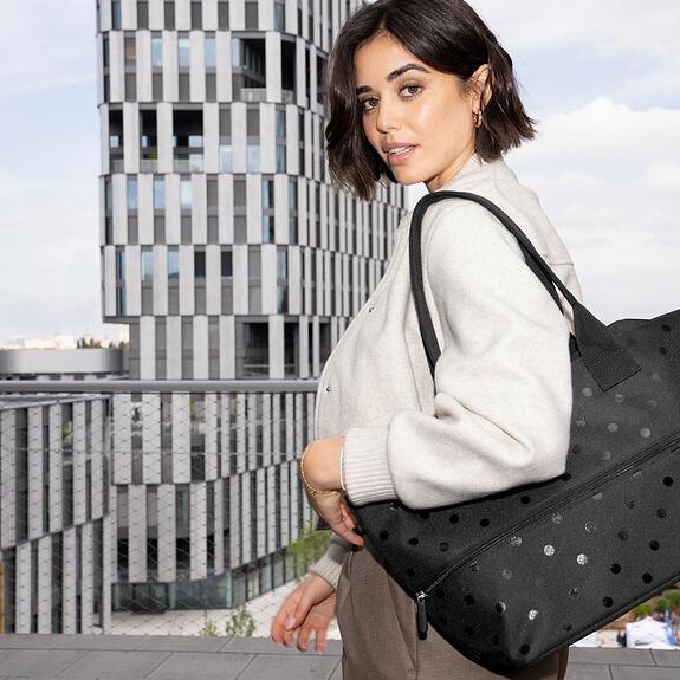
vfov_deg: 34.0
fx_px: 1111
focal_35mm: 50
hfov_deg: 34.0
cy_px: 341
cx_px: 388
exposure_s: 1/250
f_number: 8
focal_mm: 39
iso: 200
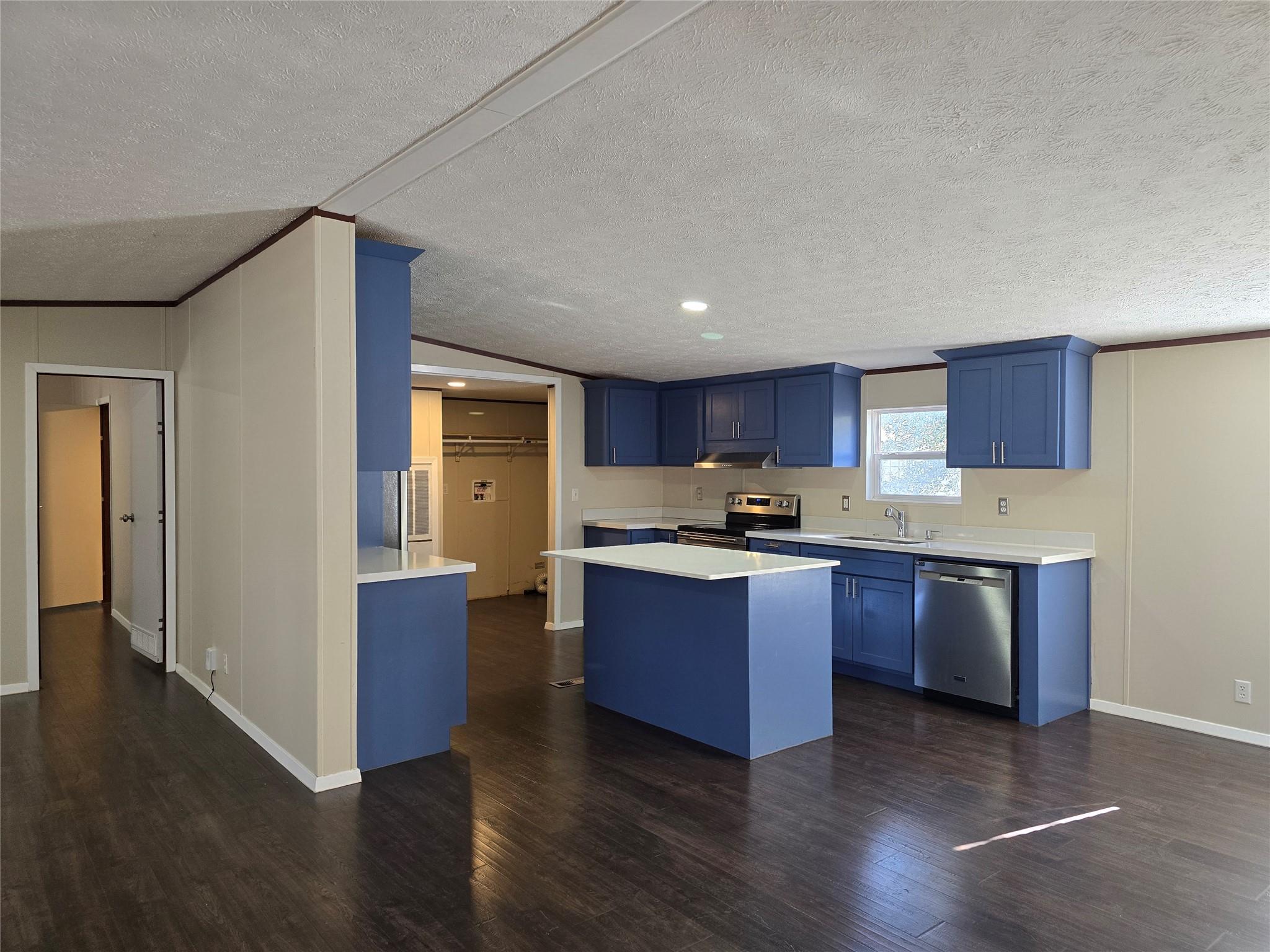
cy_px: 476
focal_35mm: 23
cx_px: 635
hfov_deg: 73.9
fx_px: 844
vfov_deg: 58.9
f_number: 1.7
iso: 200
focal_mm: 6.3
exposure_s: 1/120
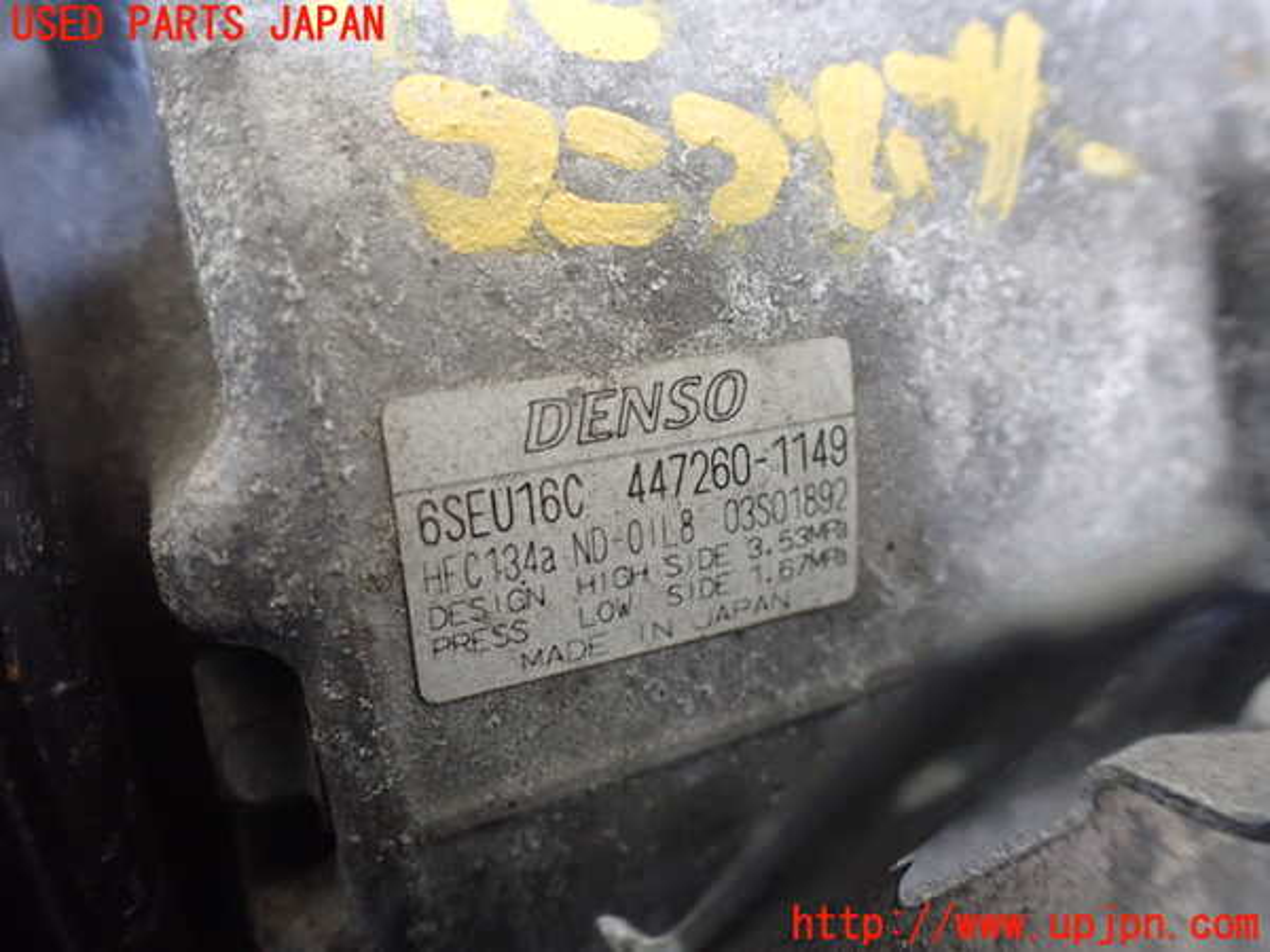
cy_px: 476
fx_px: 1101
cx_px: 635
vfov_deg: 46.8
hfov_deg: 60.0
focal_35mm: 30
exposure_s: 1/50
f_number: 2.3
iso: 800
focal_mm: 5.4
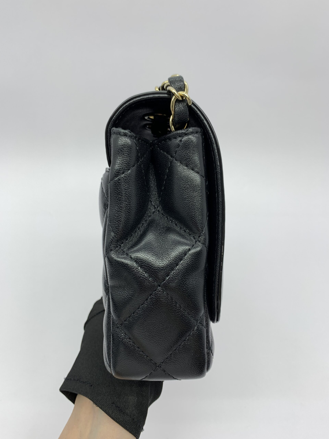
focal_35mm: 26
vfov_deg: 67.3
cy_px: 220
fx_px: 329
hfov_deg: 53.1
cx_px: 164
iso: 40
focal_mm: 4.25
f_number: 1.8
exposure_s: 1/100
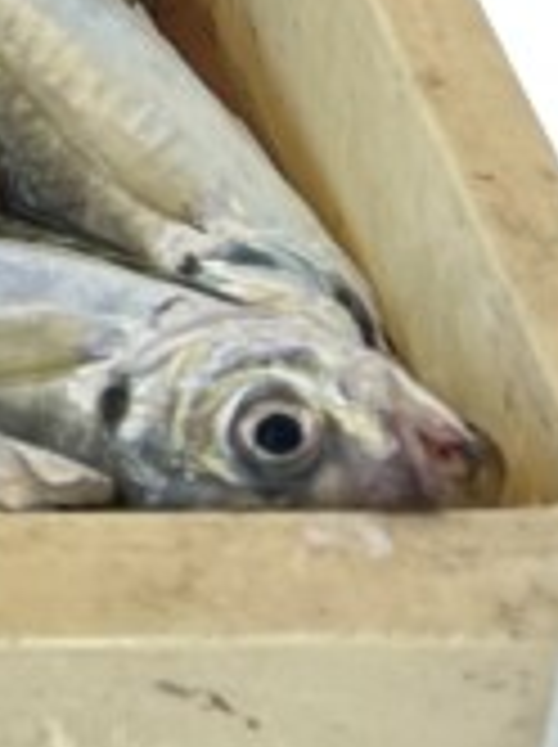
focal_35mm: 157
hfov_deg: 8.2
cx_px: -1017
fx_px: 3383
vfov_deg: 9.9
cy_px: -1395
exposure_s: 1/957
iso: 50
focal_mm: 5.7
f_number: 1.5
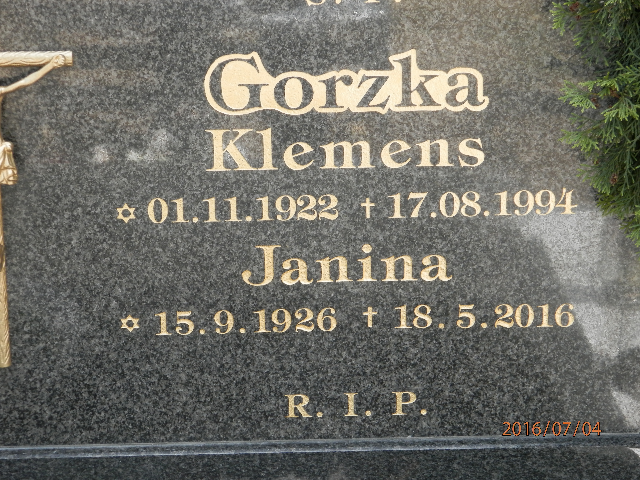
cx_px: 320
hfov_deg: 18.5
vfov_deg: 14.0
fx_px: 1960
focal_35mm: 106
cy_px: 240
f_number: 4.5
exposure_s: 1/160
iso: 160
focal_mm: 19
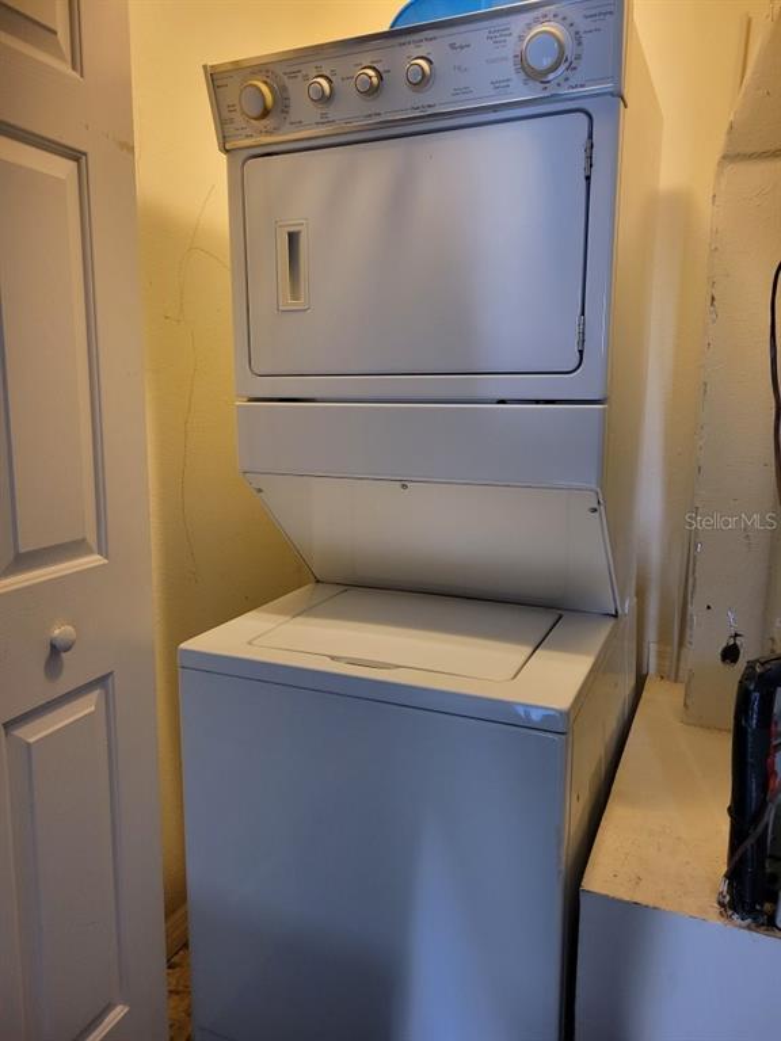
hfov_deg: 53.1
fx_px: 782
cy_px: 520
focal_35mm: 26
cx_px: 390
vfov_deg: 67.3
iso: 320
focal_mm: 5.4
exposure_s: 1/40
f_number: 1.8
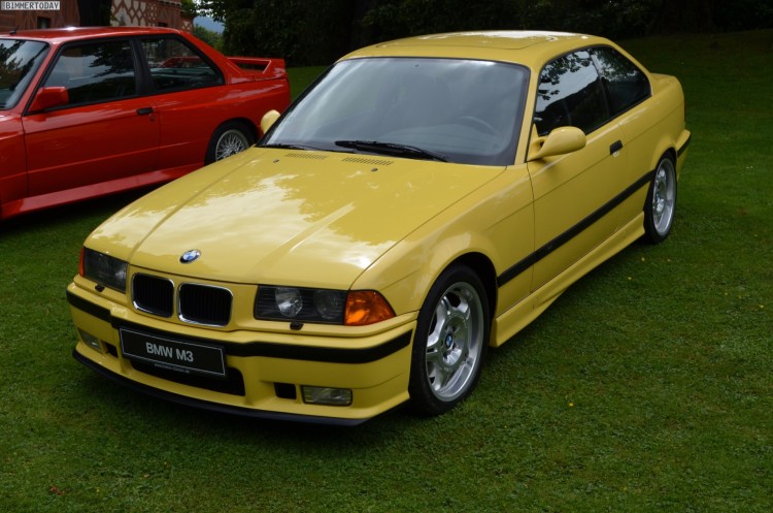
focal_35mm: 48
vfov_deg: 28.0
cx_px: 386
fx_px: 1029
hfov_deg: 41.2
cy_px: 256
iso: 140
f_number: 8
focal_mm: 32
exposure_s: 1/250
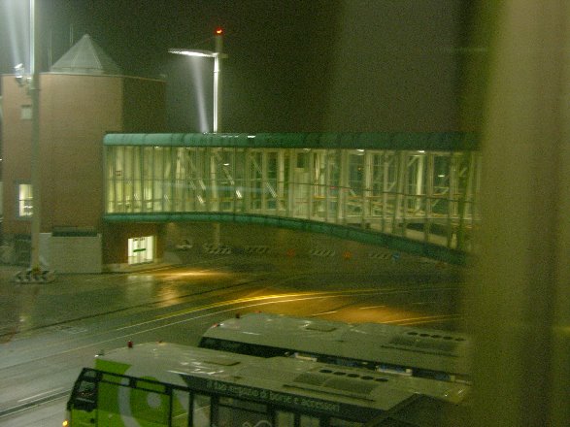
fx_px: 889
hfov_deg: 35.6
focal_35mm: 54
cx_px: 285
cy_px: 214
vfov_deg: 27.0
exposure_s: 1/1.7
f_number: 3.1
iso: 200
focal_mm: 13.7
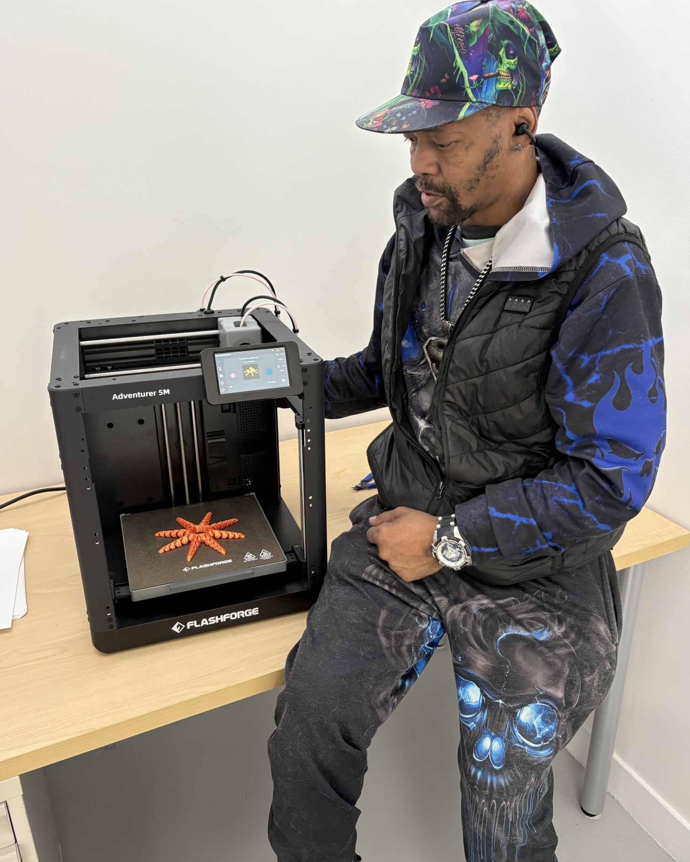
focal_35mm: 28
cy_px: 422
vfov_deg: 62.2
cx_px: 339
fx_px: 715
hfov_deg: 51.5
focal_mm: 5.96
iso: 160
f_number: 1.6
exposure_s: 1/60
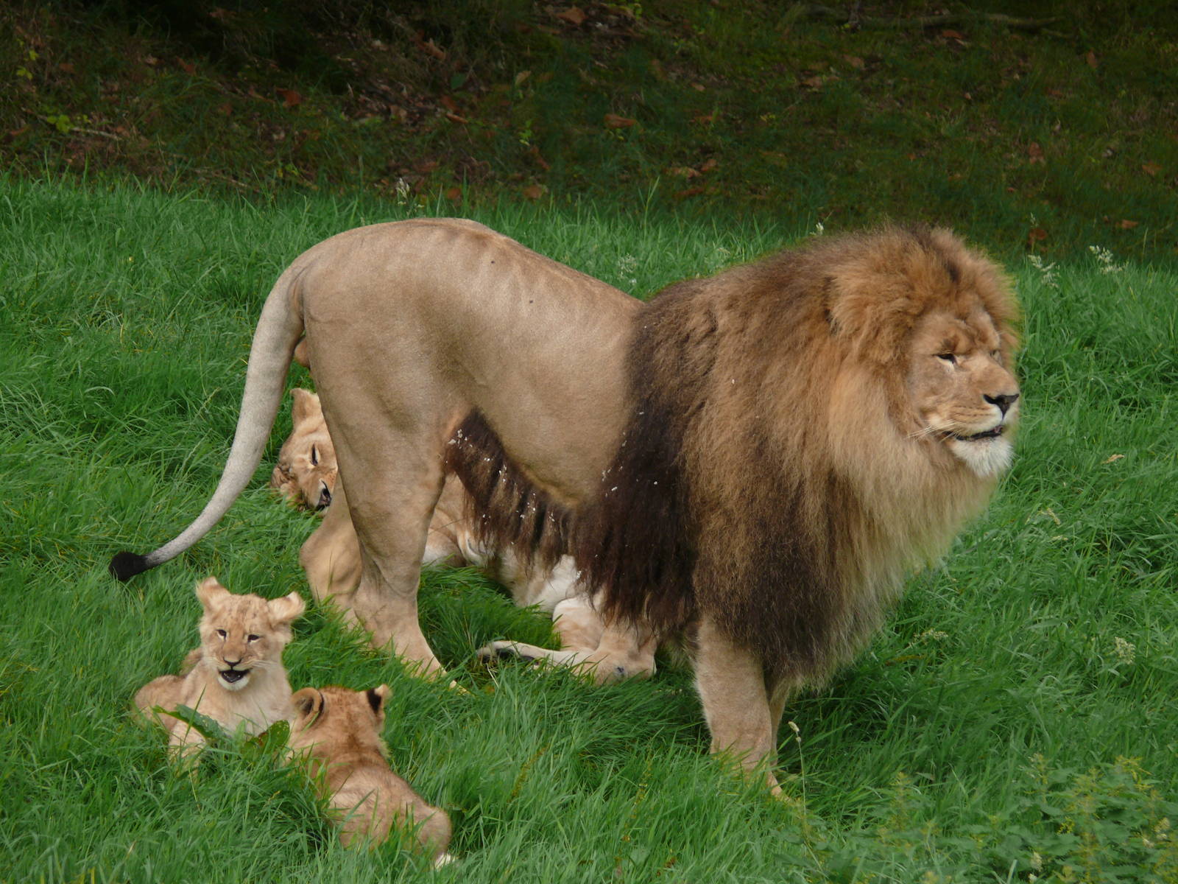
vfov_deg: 4.6
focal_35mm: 325
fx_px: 11060
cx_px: 589
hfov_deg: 6.1
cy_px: 442
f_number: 4
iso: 100
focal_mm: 68.8
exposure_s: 1/160
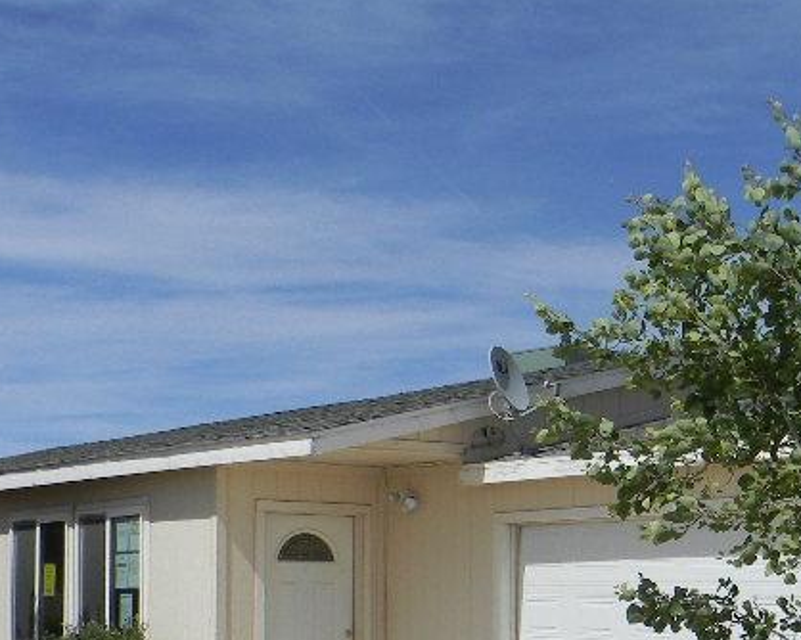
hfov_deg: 27.4
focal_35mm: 67
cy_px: 533
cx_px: 705
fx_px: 1588
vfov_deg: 22.4
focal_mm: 5
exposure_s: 1/500
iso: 80
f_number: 7
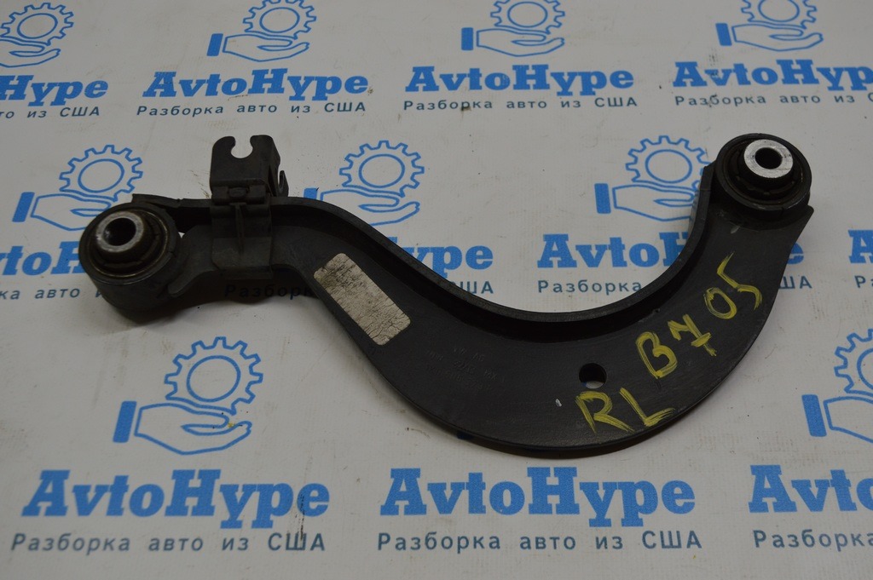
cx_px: 436
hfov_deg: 49.6
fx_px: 945
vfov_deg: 34.2
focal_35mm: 39
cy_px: 290
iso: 400
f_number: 5.6
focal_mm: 26
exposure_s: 1/125
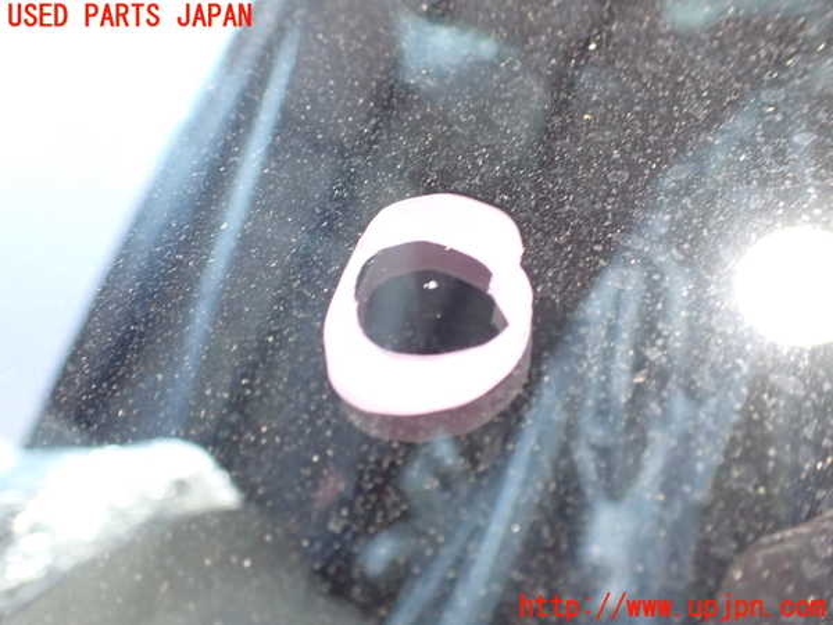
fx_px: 722
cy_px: 312
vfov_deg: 46.8
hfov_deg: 60.0
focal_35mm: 30
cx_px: 416
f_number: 2.3
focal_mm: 5.4
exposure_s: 1/30
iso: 1000
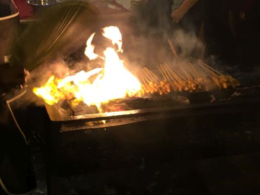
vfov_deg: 26.8
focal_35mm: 53
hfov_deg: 35.6
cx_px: 75
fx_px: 398
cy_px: 28
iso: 80
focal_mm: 4.15
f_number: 2.2
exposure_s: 1/20
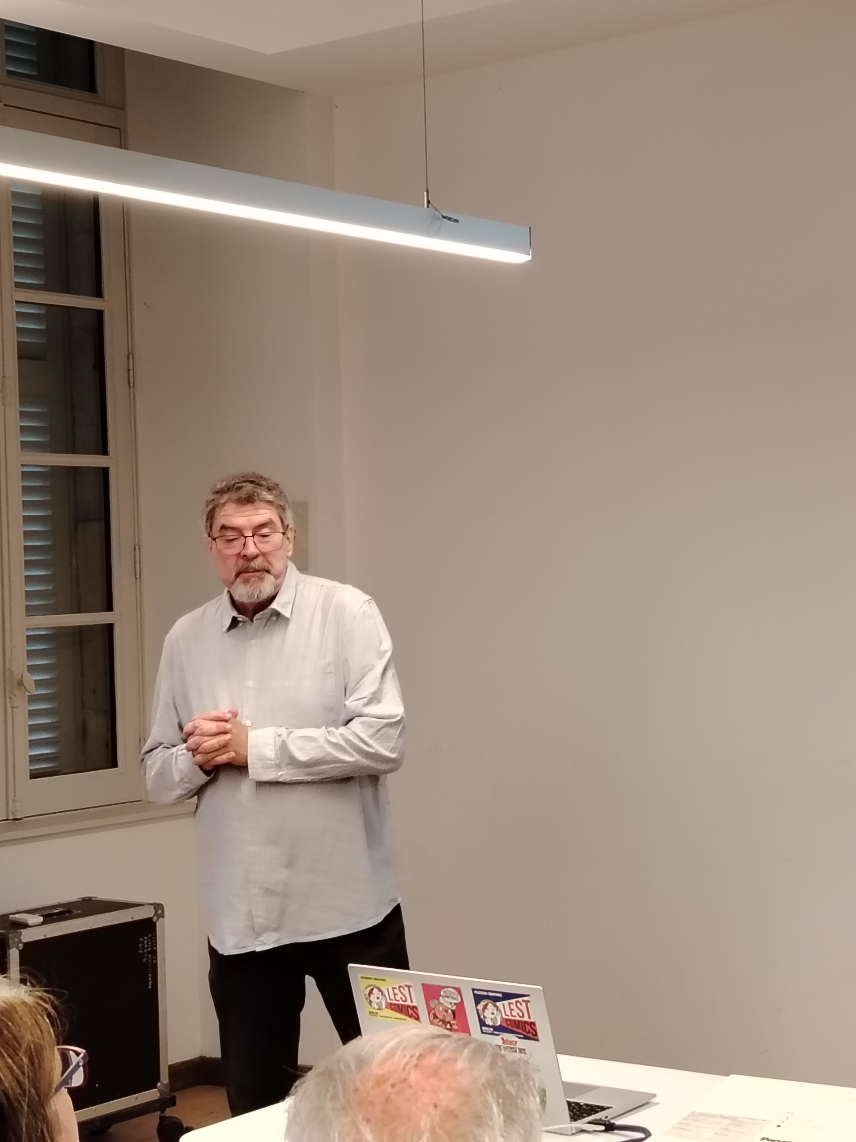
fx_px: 2176
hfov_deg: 22.3
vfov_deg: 29.4
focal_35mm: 66
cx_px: 428
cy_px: 571
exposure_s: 1/60
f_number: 1.75
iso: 641
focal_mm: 5.25
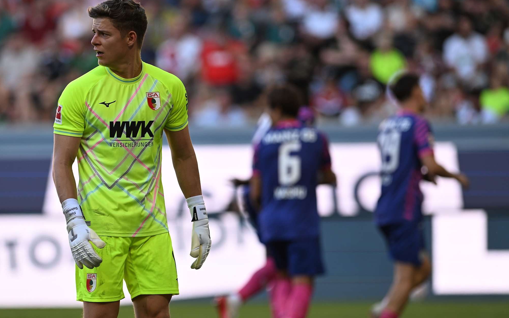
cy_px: 159
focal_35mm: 307
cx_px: 254
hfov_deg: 6.8
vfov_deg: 4.3
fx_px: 4259
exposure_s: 1/1000
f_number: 2.8
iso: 400
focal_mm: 300
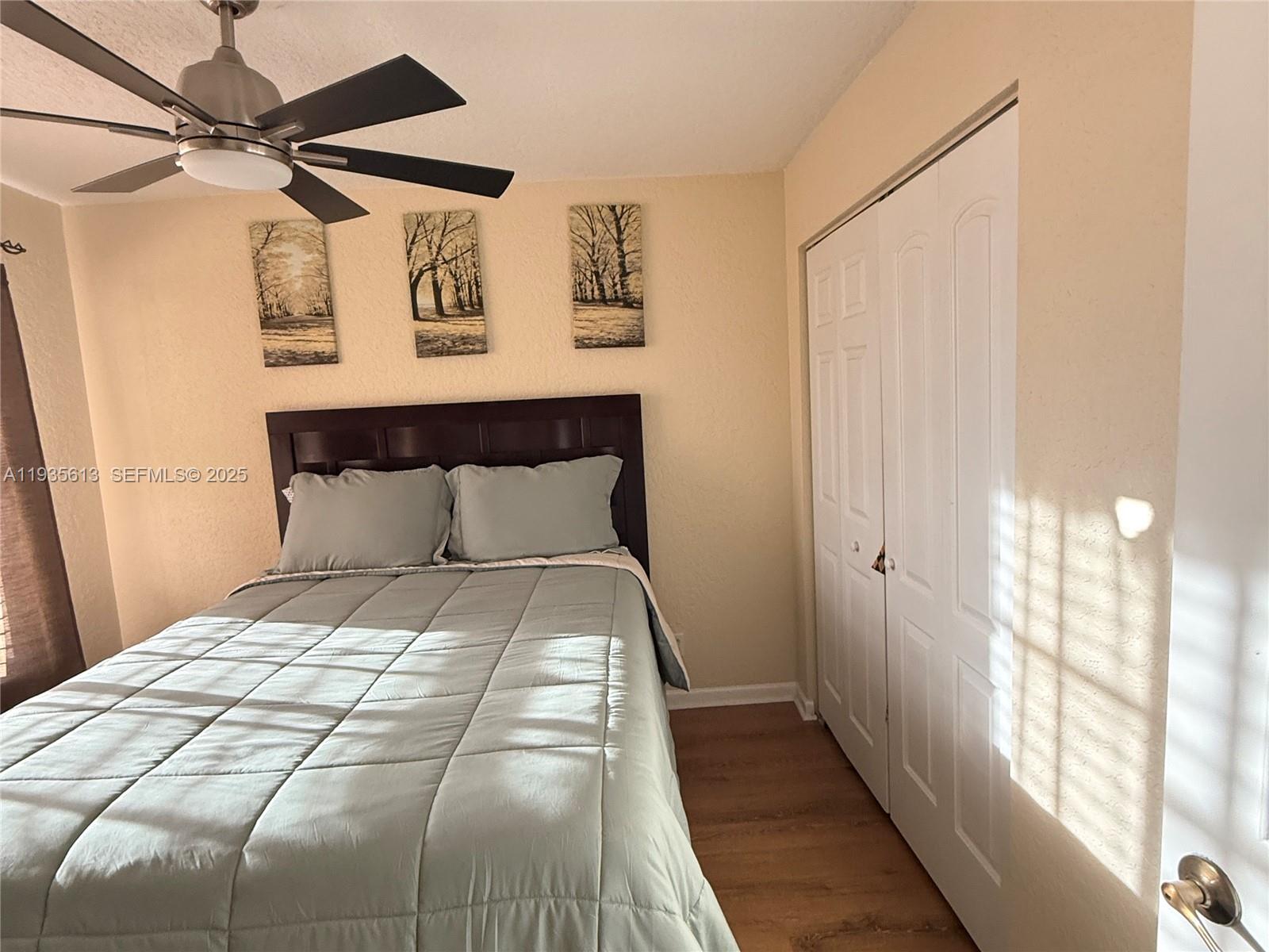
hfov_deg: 102.1
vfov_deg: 85.7
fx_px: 513
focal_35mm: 14
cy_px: 476
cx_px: 634
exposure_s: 1/99
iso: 200
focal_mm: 2.22
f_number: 2.2
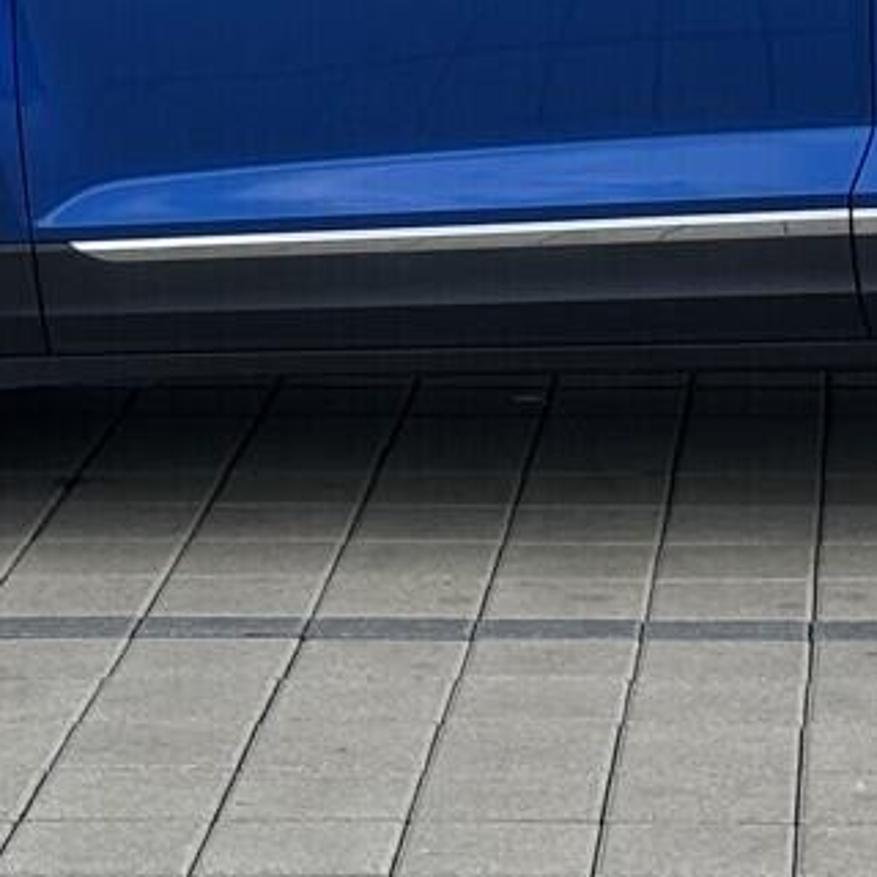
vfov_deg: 9.1
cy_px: -58
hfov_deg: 9.1
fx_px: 5475
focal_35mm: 191
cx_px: 718
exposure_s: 1/2110
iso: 64
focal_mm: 6.76
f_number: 1.78
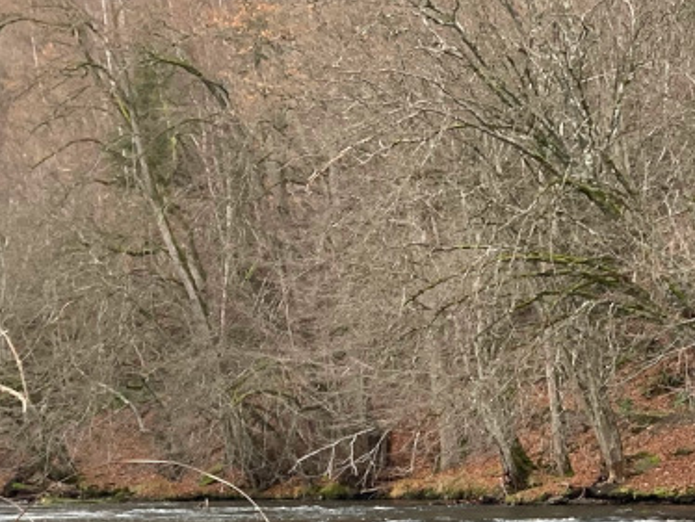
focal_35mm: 97
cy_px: 628
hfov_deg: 19.7
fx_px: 1949
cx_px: 684
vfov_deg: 14.8
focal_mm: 3.99
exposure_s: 1/121
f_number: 1.8
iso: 80
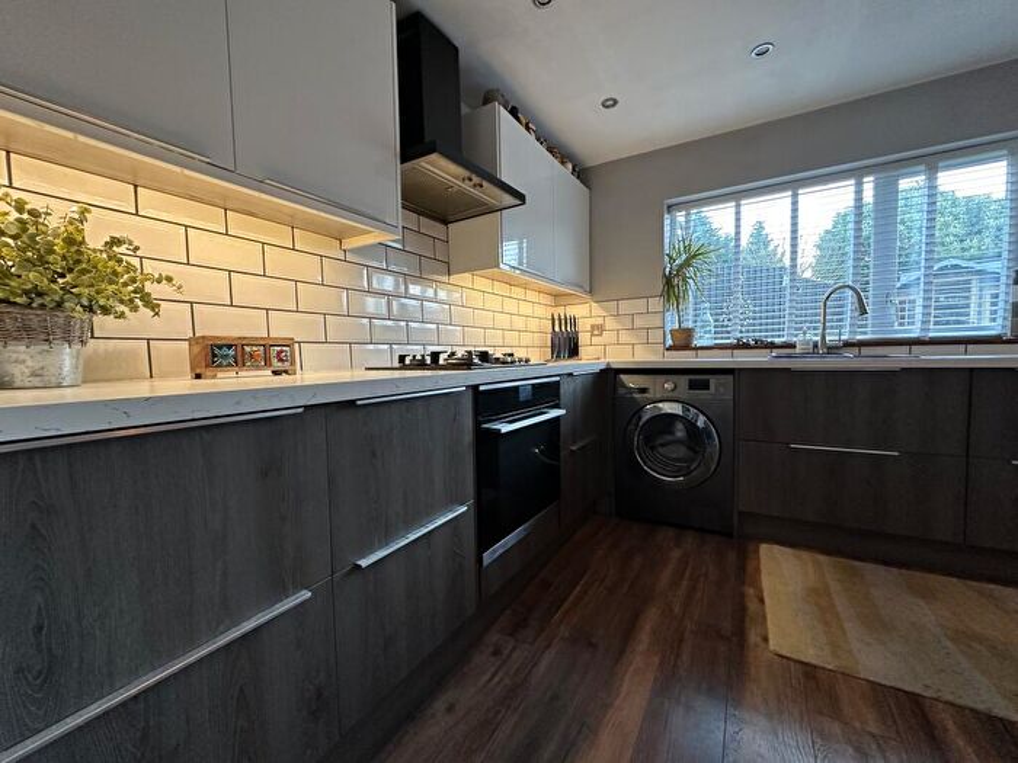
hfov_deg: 102.1
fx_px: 412
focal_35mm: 14
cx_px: 509
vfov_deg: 85.7
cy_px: 382
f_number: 2.2
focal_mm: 2.22
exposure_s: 1/50
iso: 160
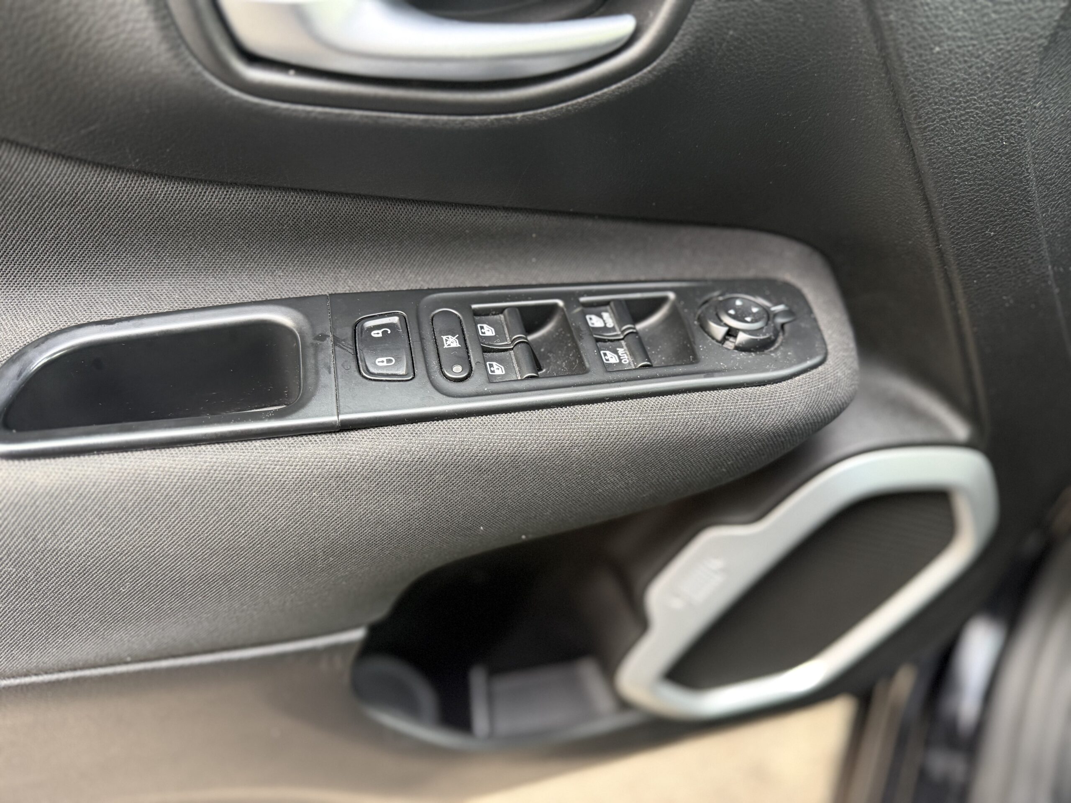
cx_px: 536
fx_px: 743
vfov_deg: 56.8
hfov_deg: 71.6
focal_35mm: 24
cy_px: 402
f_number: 1.78
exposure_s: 1/60
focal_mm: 6.76
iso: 400
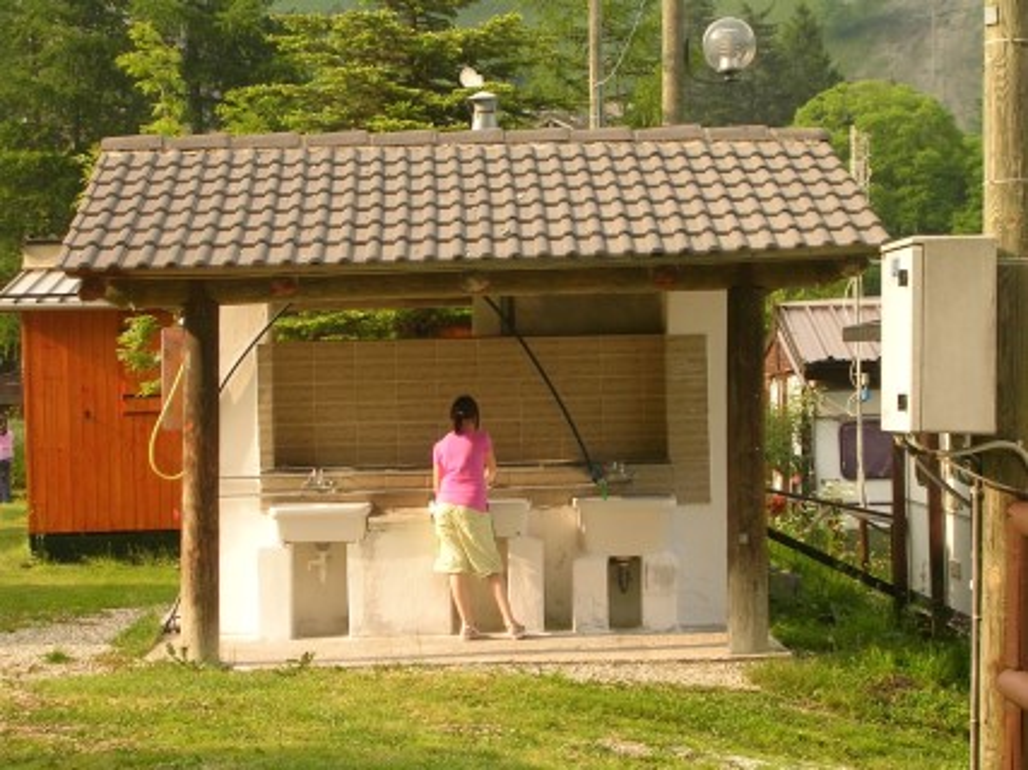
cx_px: 514
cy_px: 385
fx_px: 2969
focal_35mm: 100
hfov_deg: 19.6
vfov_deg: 14.8
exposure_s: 1/135
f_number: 4.5
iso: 50
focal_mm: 15.2
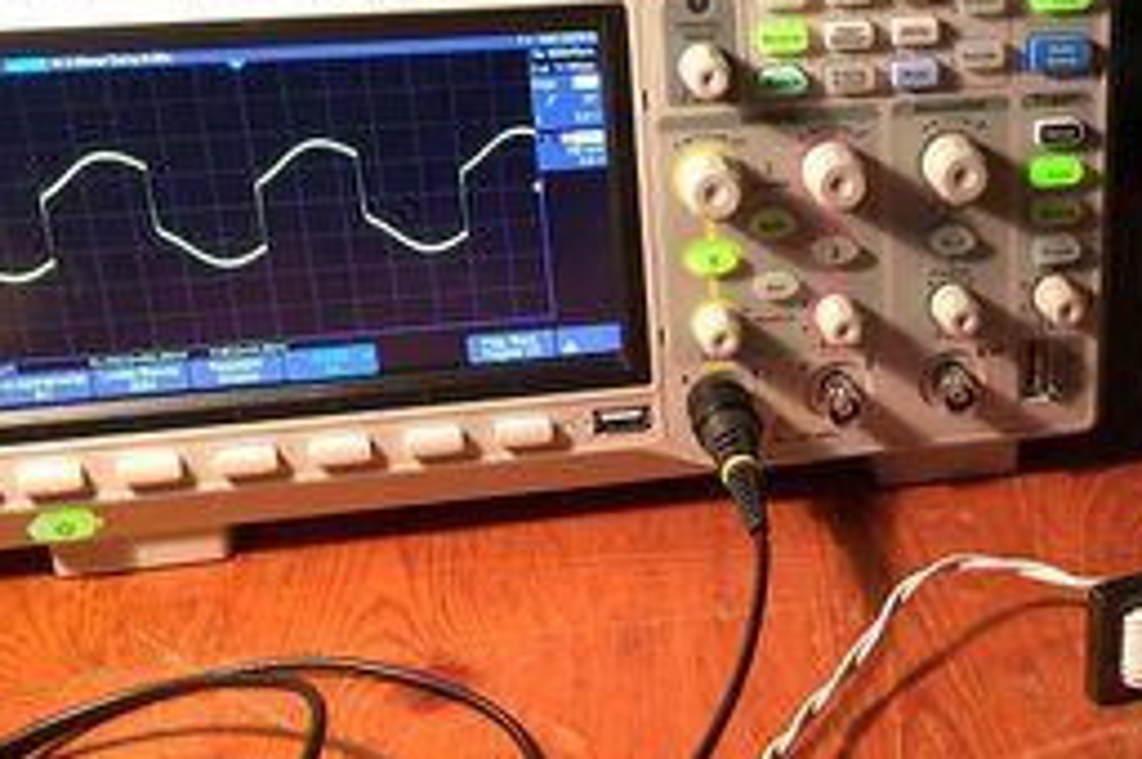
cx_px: 964
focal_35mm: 59
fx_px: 1869
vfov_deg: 22.9
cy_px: 422
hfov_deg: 32.7
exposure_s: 1/33
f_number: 2.2
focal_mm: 4.15
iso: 160
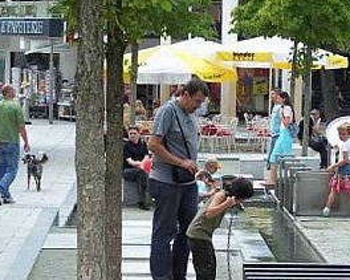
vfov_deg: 6.6
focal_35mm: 233
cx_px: 304
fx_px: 2413
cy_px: 153
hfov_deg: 8.3
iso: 80
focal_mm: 17.5
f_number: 3.2
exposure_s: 1/350
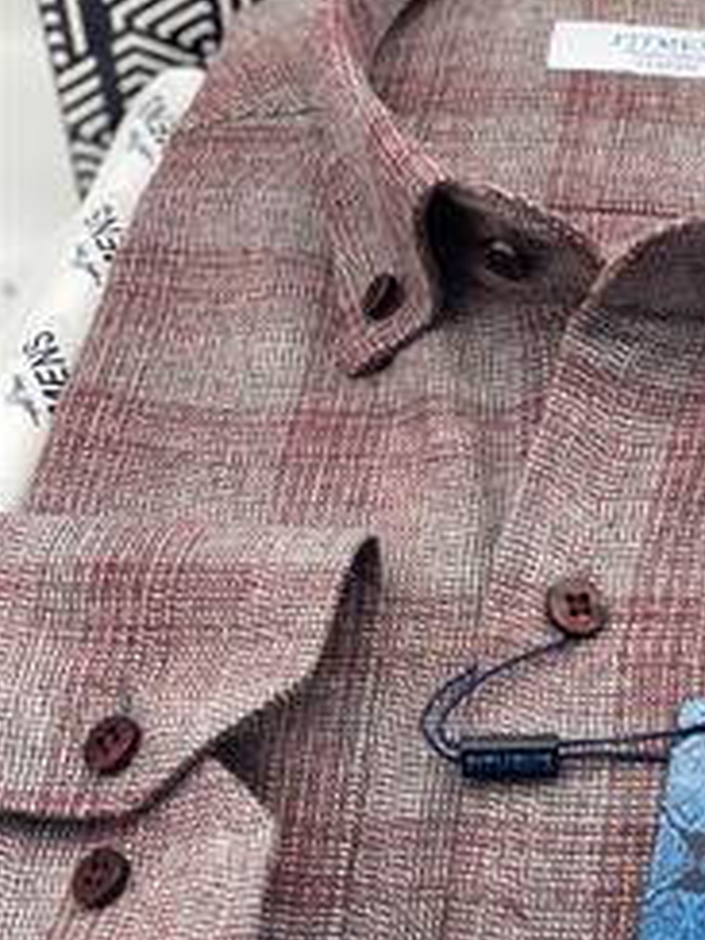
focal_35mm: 88
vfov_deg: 22.3
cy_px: 487
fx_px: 2390
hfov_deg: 16.6
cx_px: 589
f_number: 2
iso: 50
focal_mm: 6
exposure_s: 1/122
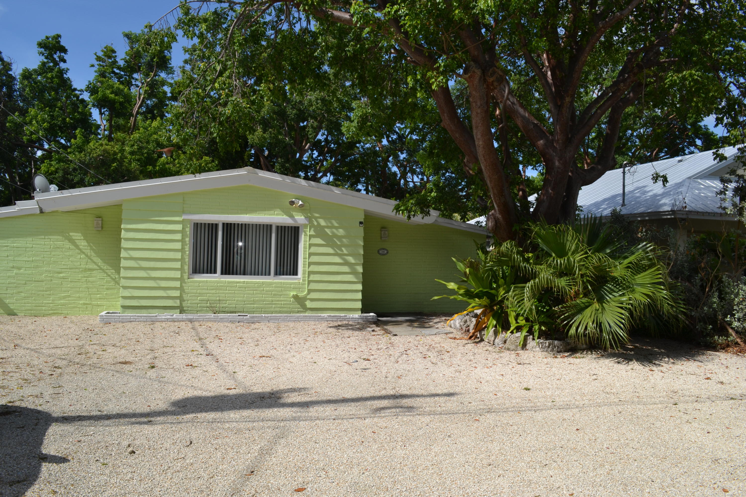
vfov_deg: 47.9
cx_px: 373
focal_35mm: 27
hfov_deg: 67.4
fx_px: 559
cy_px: 248
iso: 100
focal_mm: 18
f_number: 9
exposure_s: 1/200
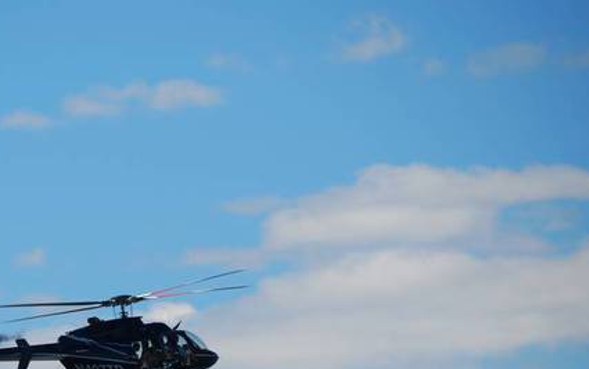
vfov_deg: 2.6
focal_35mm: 504
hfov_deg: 4.2
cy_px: 322
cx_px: 140
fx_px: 8093
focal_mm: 200
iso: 100
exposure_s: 1/640
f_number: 5.6
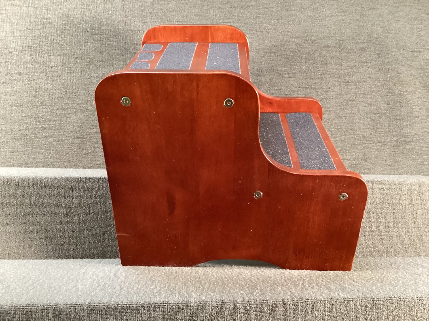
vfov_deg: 45.4
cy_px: 160
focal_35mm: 31
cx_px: 214
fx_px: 384
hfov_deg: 58.3
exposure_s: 1/40
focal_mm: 3.3
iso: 320
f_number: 2.4
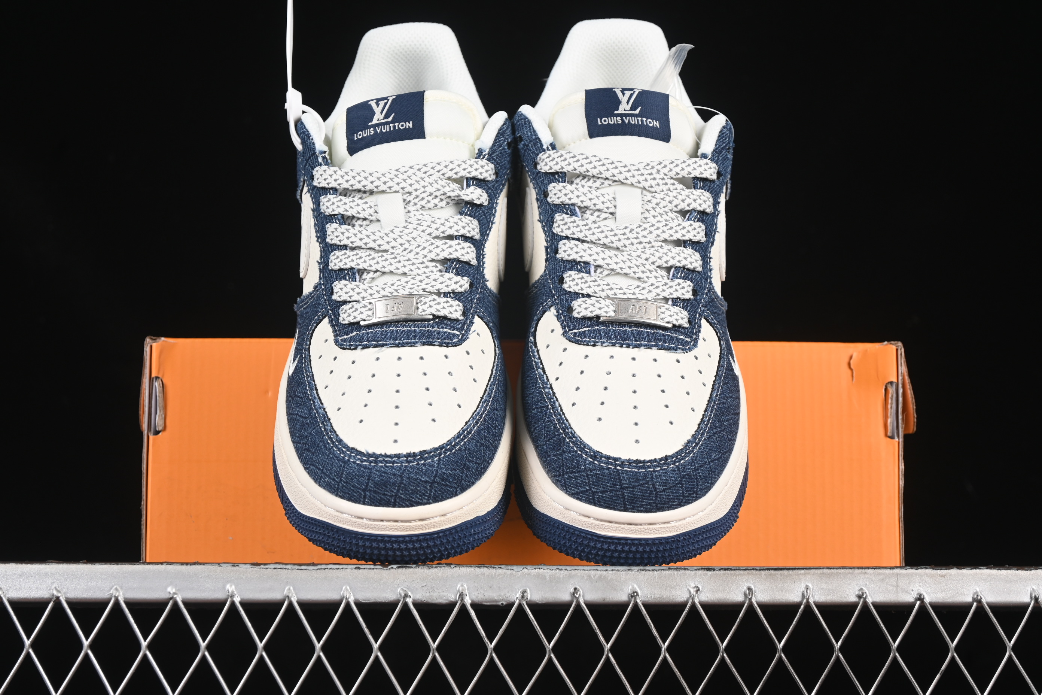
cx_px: 521
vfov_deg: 18.2
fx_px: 2171
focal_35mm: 75
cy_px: 348
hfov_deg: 27.0
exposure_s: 1/60
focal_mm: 50
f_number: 6.3
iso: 160
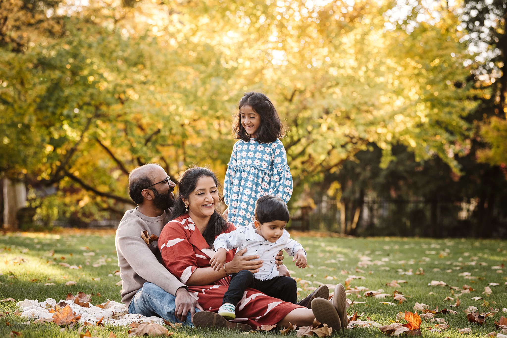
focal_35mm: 102
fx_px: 1436
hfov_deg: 20.0
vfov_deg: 13.4
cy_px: 169
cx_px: 254
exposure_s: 1/200
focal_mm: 102
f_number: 4
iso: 400
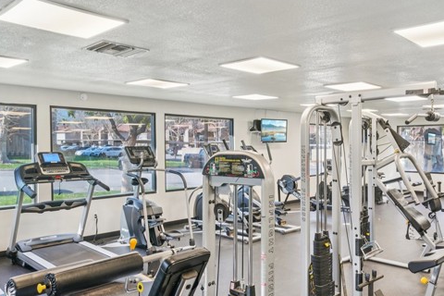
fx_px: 395
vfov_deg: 41.1
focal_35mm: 32
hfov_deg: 57.8
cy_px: 160
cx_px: 283
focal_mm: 24
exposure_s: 1/20
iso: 400
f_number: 9
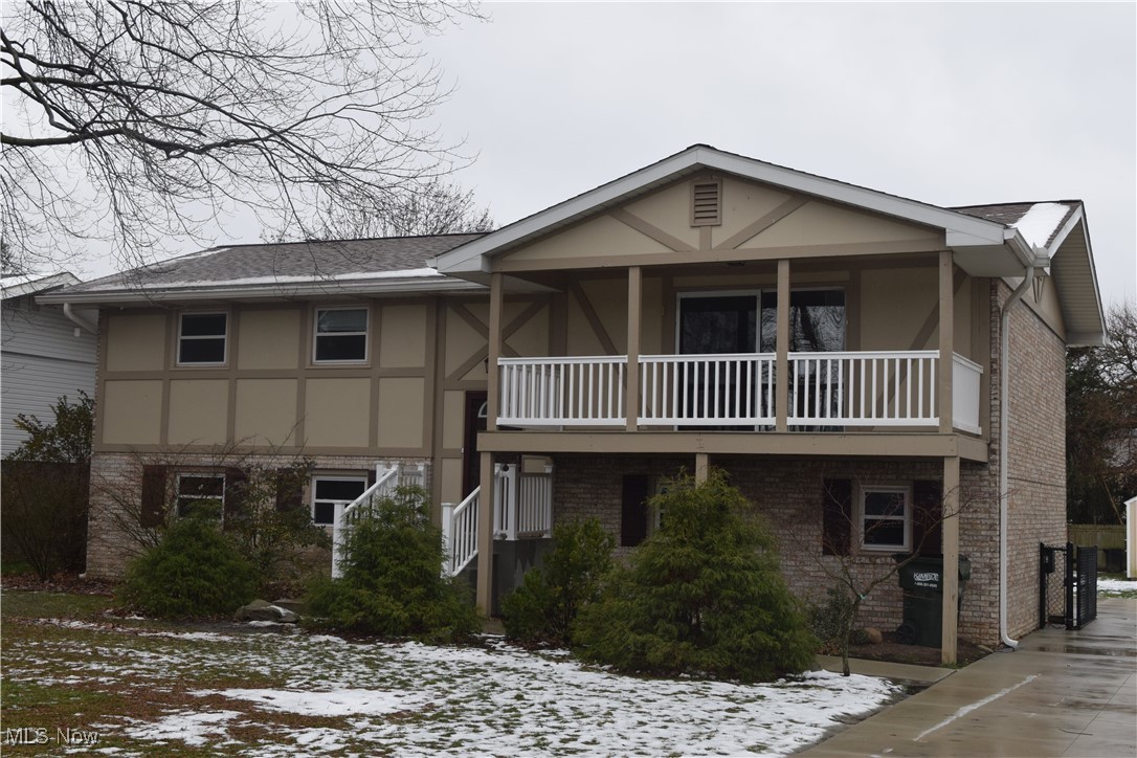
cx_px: 568
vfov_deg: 28.1
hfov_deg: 41.1
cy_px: 379
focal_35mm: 48
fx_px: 1516
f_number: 7.1
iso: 400
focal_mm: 32
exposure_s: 1/200
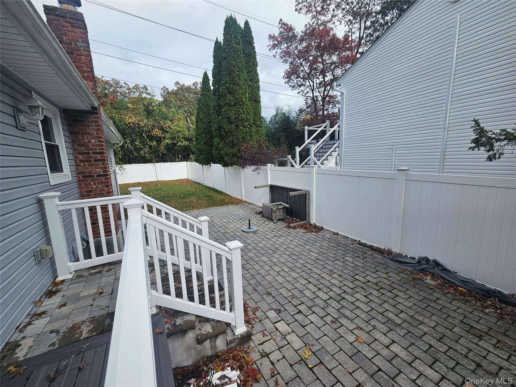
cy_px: 194
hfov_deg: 106.2
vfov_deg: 89.9
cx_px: 258
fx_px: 194
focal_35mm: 13
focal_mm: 2.2
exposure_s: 1/1192
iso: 50
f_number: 2.2
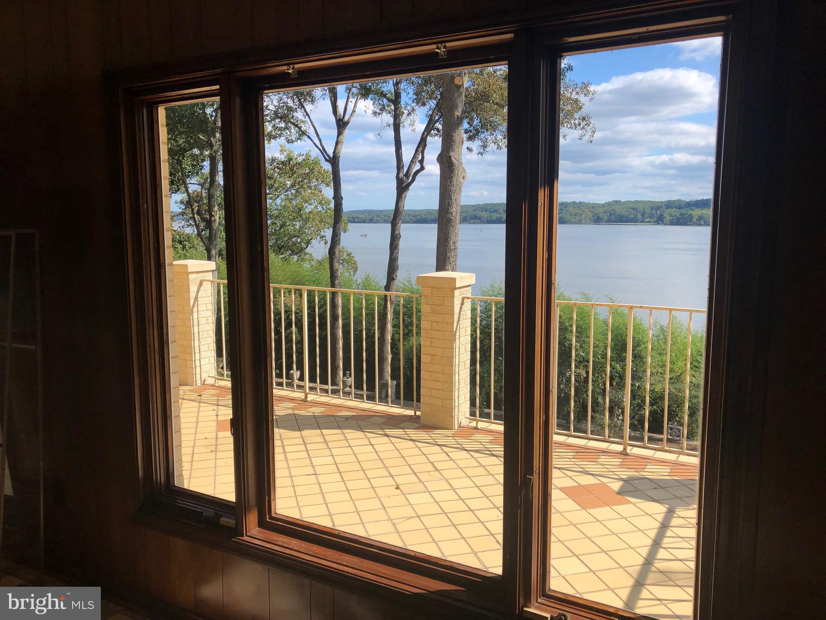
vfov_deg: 49.7
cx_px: 413
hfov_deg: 63.4
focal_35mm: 28
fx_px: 668
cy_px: 310
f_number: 1.8
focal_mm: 3.99
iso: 20
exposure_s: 1/1600
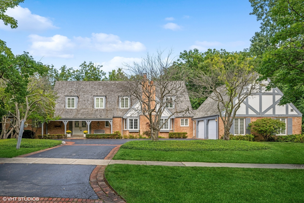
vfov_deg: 47.2
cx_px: 152
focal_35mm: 28
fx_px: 232
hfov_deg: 66.4
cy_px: 102
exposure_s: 1/125
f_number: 9.5
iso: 200
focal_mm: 27.5
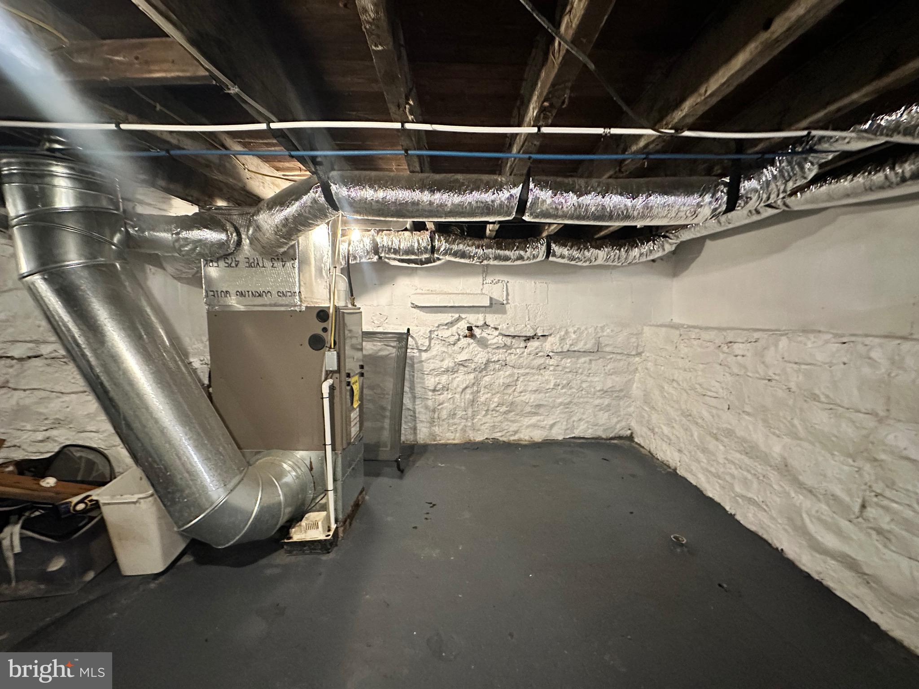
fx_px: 372
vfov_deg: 85.7
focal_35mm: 14
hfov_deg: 102.1
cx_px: 460
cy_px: 344
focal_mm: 2.22
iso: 1000
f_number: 2.2
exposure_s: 1/60
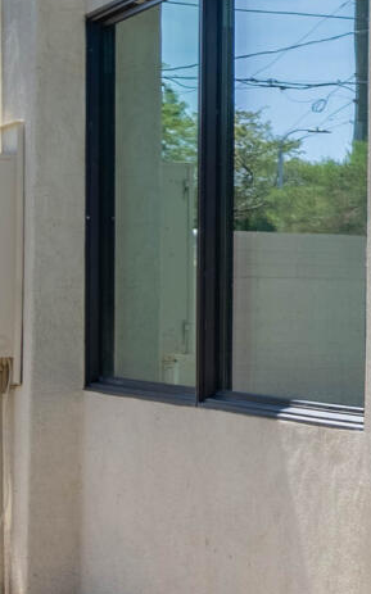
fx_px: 1603
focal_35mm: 99
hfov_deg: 6.7
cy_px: 286
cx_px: 1772
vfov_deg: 21.0
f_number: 8
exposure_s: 1/4000
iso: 100
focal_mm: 15
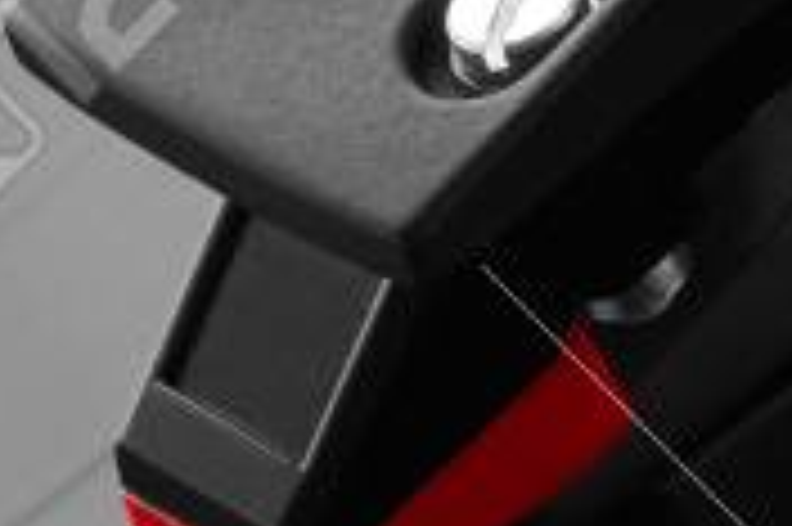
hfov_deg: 2.7
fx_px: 17078
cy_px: -220
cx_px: 963
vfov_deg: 1.8
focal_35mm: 777
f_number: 13
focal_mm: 70
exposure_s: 1/4
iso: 100
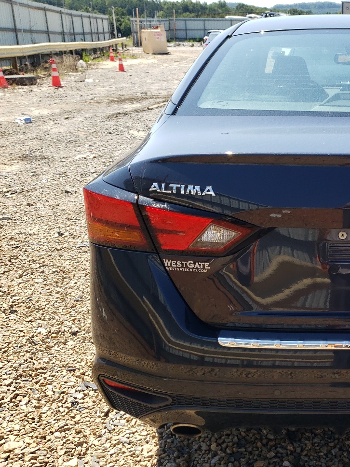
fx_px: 579
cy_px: 249
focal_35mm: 43
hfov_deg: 30.9
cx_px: 359
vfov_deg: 43.8
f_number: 1.5
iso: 50
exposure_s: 1/1429
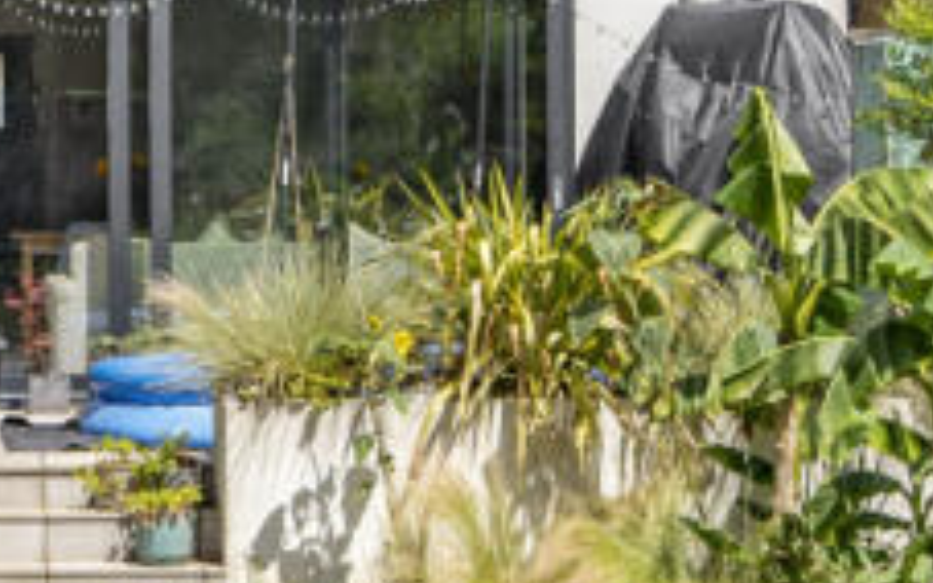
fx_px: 3866
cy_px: -21
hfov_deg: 13.5
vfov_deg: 8.6
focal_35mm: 152
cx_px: -66
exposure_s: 1/160
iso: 80
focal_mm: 33
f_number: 10
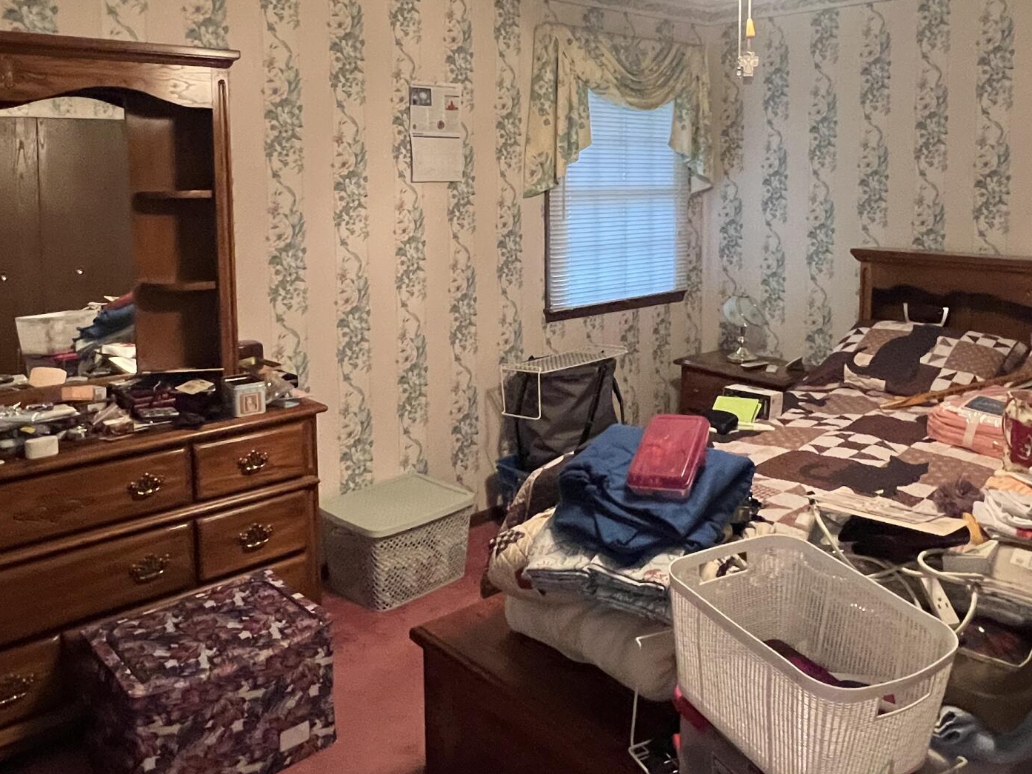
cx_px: 545
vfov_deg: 48.6
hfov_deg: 63.4
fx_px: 835
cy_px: 238
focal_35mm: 28
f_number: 1.8
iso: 640
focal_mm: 1.57
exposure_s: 1/60
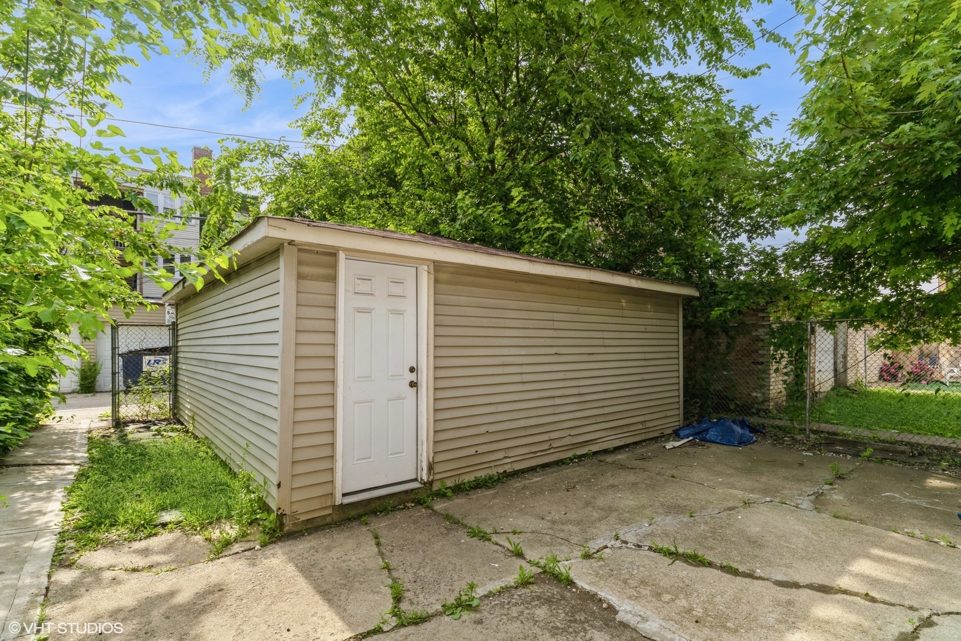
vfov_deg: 70.4
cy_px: 320
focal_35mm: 17
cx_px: 480
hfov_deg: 93.3
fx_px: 454
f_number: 8
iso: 200
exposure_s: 1/320
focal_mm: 17
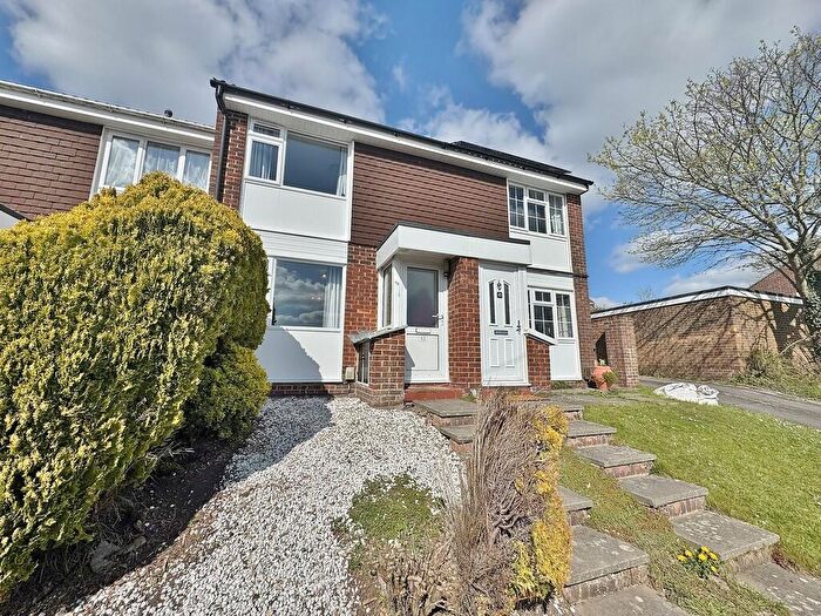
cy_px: 308
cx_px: 410
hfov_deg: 102.1
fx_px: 332
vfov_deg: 85.7
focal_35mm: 14
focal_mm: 2.22
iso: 32
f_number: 2.2
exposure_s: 1/3906
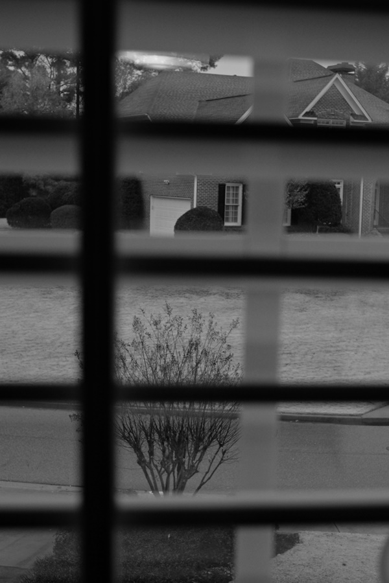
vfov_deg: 37.5
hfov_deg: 25.5
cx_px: 194
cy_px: 292
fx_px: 859
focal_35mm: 53
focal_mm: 35
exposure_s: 1/180
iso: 800
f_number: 5.6
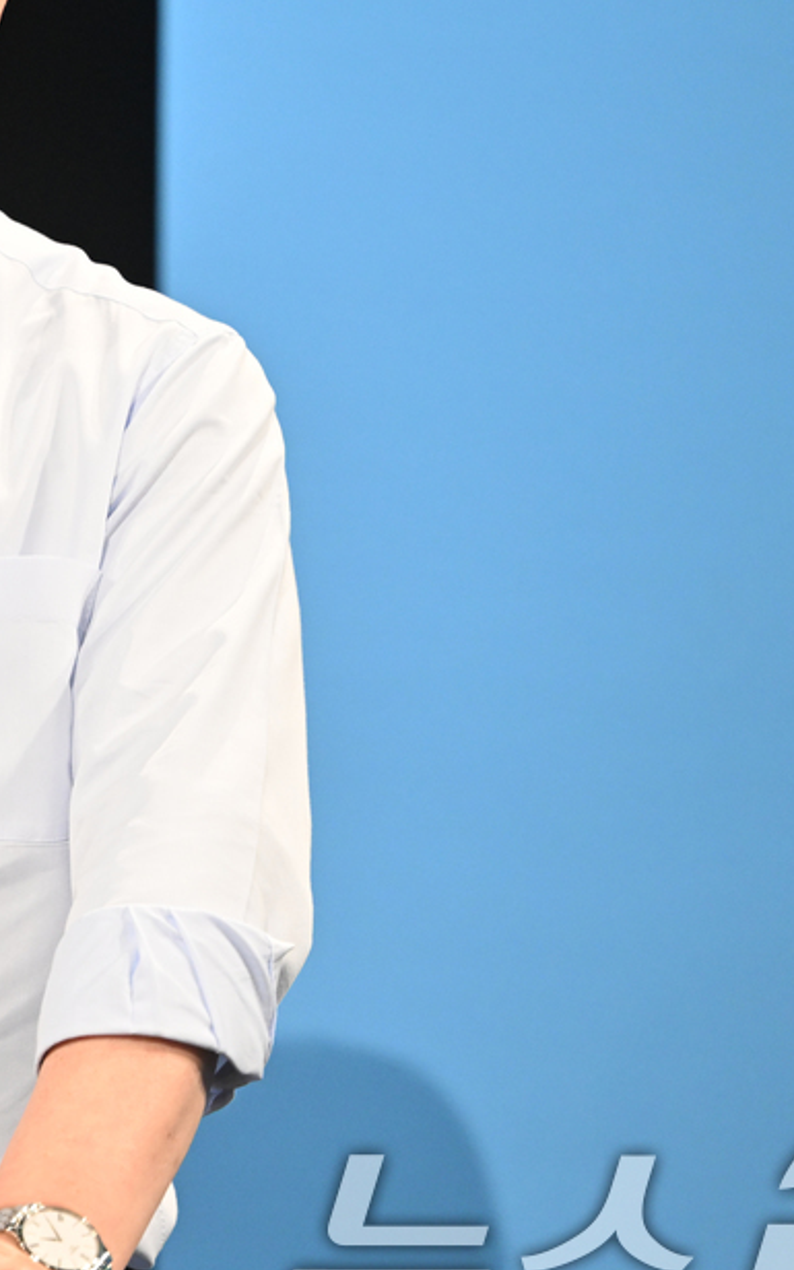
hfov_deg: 4.0
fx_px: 11218
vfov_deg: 6.5
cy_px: 471
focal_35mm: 324
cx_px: -334
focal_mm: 140
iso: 1600
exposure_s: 1/320
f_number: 2.8
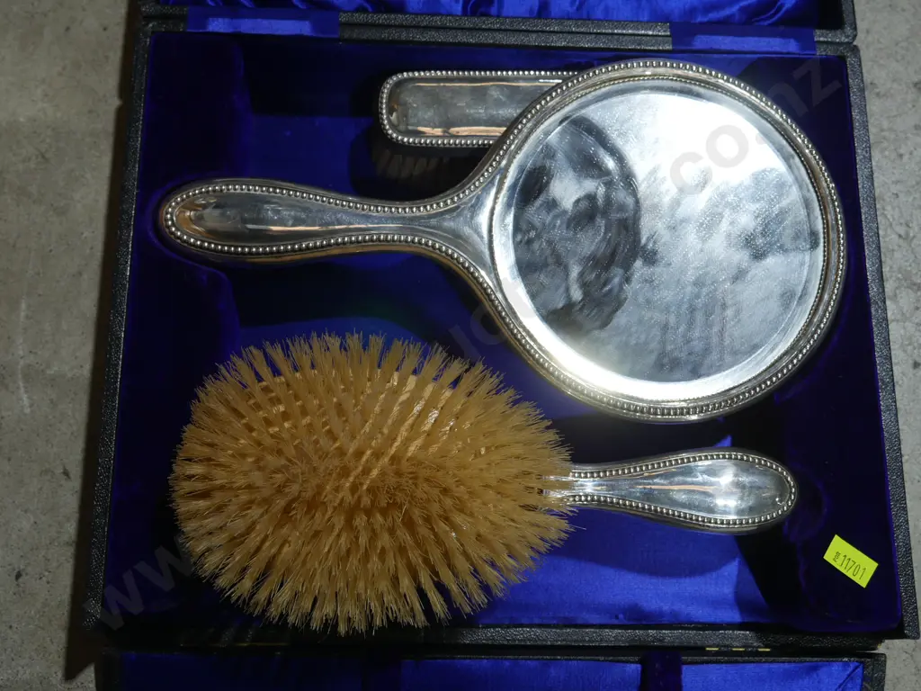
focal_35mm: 42
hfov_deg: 44.8
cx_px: 460
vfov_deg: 34.3
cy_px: 346
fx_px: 1117
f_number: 5.3
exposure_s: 1/60
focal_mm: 21
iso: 250
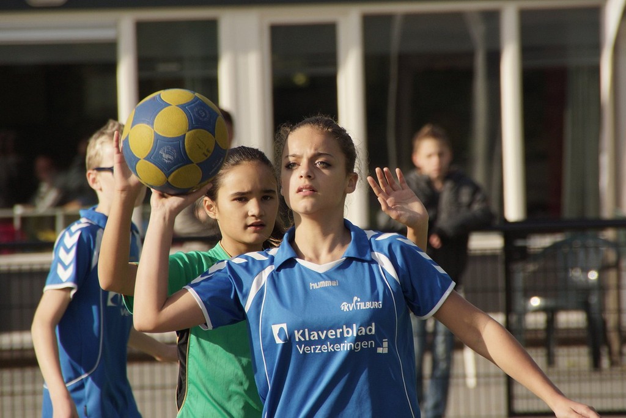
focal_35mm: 375
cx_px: 313
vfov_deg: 3.7
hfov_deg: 5.5
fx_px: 6524
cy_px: 209
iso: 200
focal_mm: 250
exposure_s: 1/640
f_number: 8
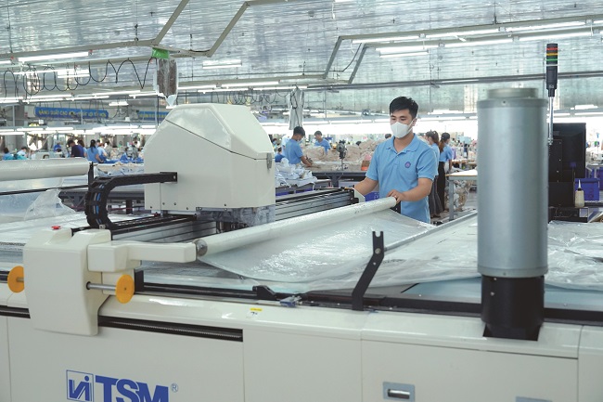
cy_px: 201
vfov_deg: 29.2
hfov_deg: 42.8
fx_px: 770
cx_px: 302
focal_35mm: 46
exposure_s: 1/320
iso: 1250
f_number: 4
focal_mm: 46
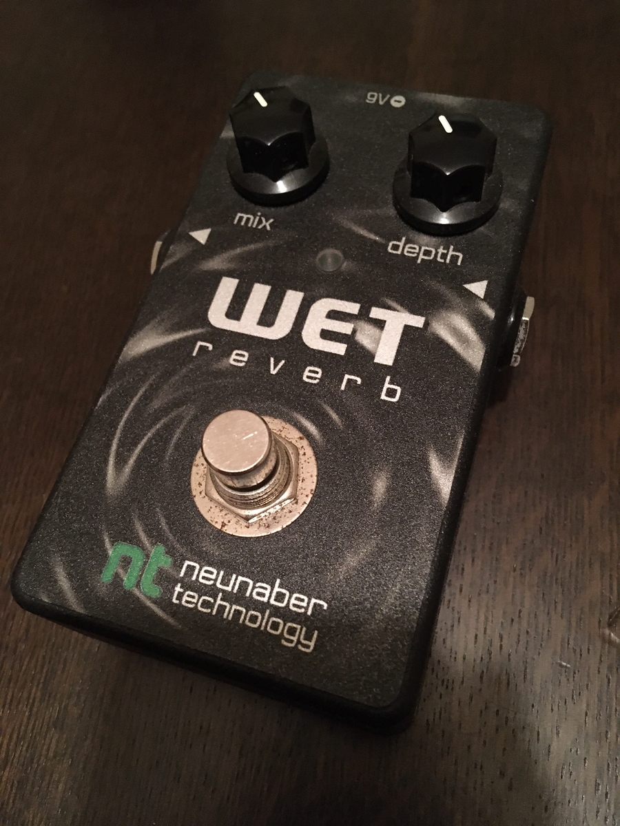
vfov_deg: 61.7
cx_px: 310
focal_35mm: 29
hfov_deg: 48.2
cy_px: 413
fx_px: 693
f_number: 2.2
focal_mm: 4.15
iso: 400
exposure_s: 1/15
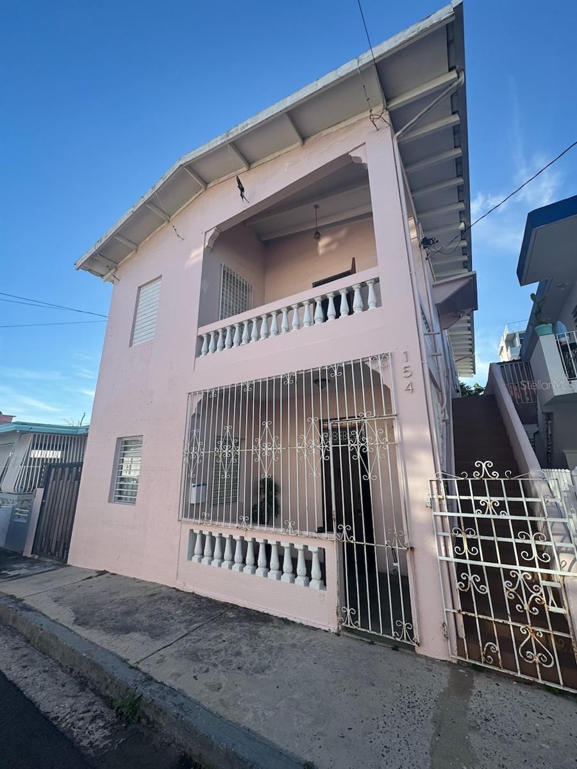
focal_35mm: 14
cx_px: 288
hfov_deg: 85.7
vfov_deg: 102.1
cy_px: 384
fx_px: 311
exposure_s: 1/693
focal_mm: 2.22
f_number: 2.2
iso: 40
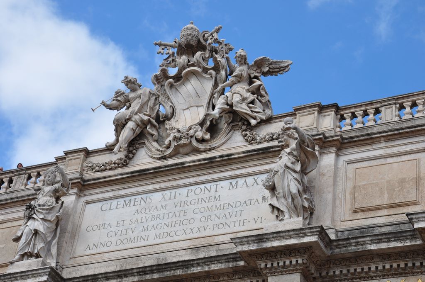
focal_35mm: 87
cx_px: 212
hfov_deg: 23.4
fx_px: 1026
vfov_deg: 15.7
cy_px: 141
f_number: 10
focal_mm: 58
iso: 200
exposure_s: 1/250
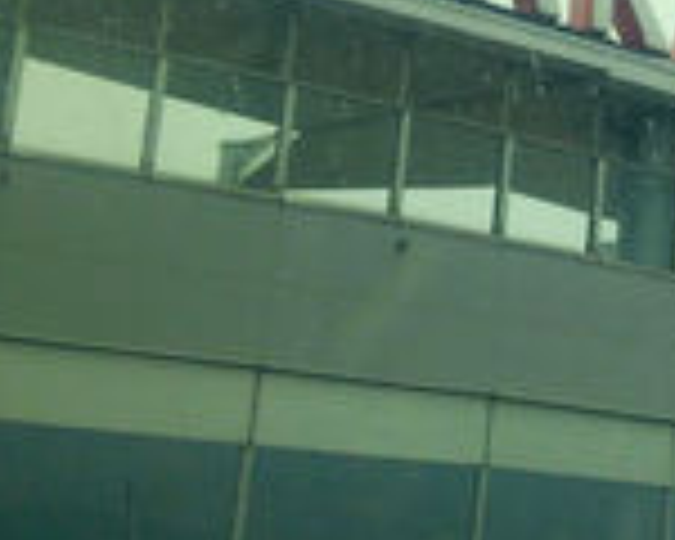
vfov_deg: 19.6
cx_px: 886
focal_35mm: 78
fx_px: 1558
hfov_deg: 21.9
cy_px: 184
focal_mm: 4.06
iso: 40
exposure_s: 1/1218
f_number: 1.94
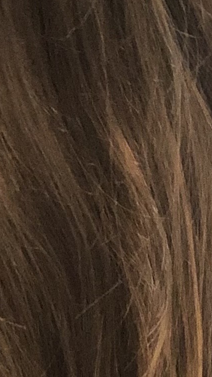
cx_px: -153
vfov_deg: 7.1
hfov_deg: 4.0
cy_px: 313
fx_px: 3019
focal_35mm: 302
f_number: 2.4
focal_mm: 6
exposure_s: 1/26
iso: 160
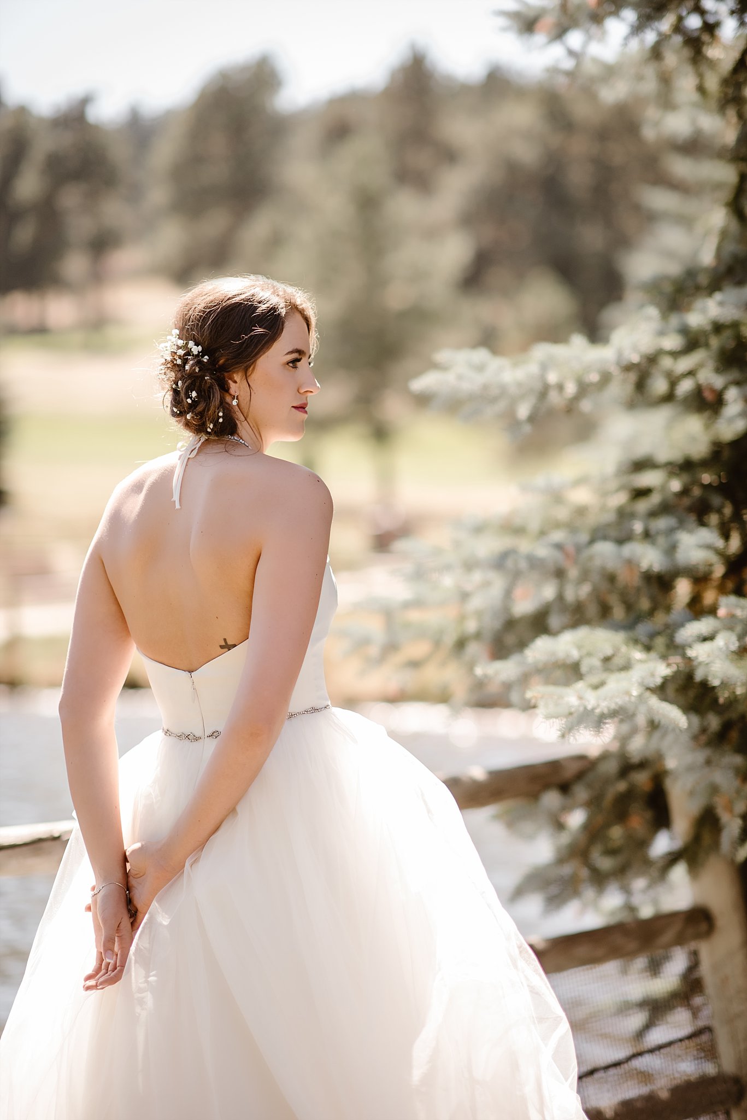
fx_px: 2643
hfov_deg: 16.1
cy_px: 560
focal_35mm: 85
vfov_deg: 23.9
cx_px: 374
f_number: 1.8
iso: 200
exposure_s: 1/2000
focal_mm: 85
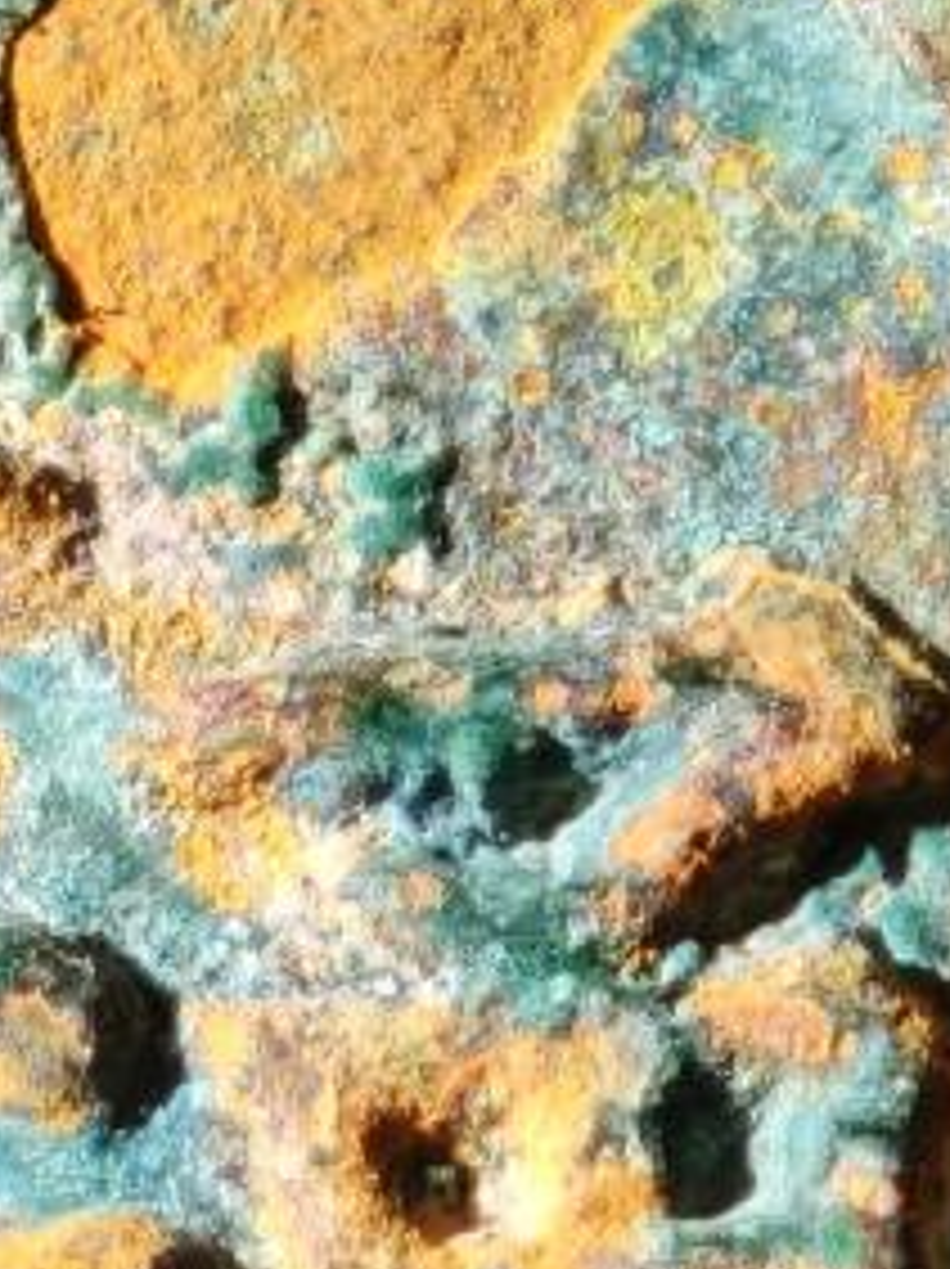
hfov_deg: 2.1
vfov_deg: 2.8
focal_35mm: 715
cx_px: -1324
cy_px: 1539
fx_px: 26203
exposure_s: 1/100
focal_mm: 9
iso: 200
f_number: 2
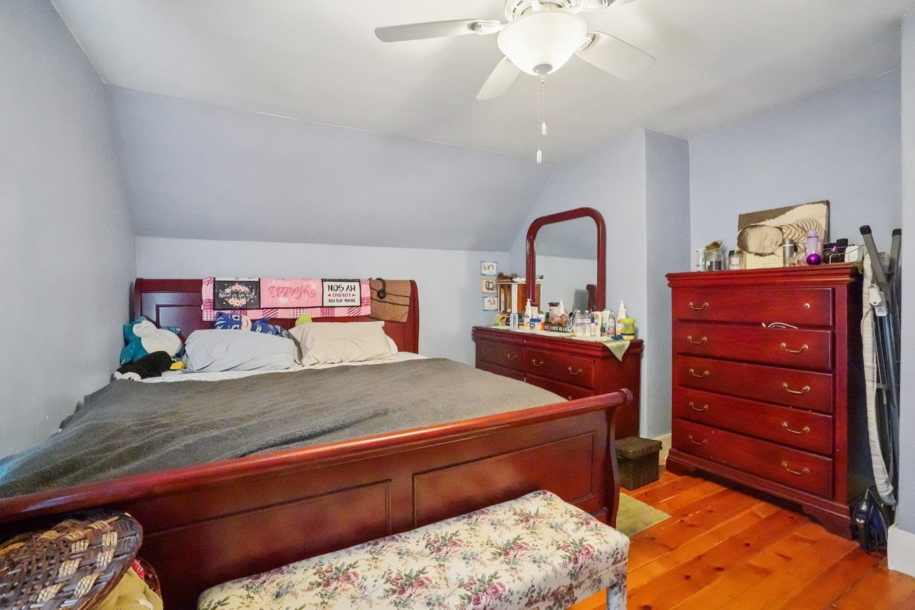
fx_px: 407
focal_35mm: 16
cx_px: 458
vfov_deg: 73.7
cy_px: 305
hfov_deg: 96.7
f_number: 8
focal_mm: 16
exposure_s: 1/30
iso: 40000
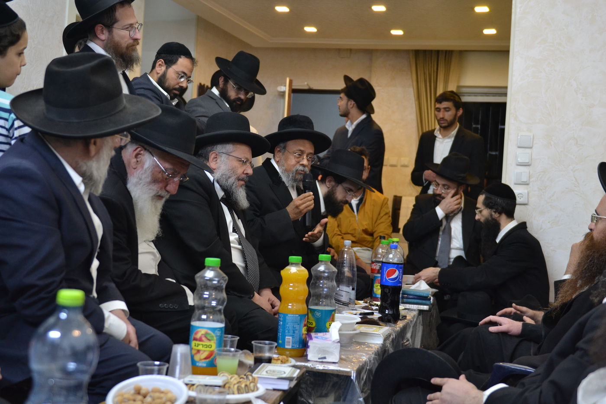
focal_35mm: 51
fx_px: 858
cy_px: 202
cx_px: 303
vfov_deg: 26.5
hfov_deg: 38.9
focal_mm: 34
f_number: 2.8
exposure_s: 1/100
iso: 800
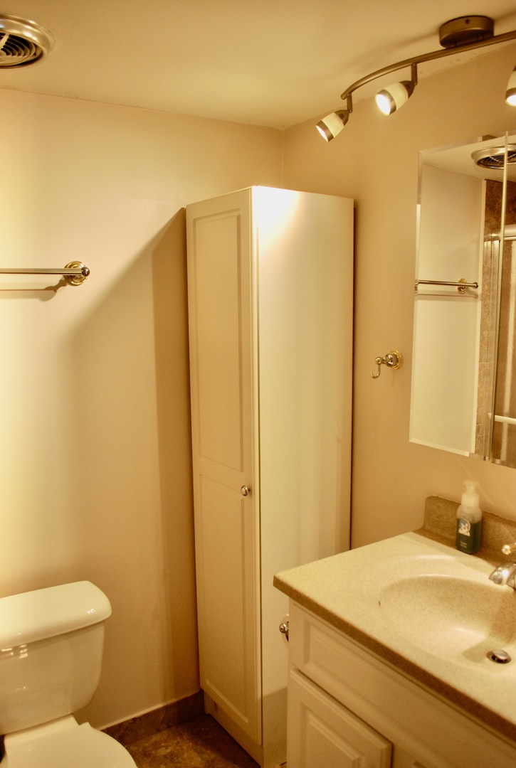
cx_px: 258
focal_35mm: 27
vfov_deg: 67.3
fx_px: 578
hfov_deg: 48.1
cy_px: 384
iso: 400
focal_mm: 18
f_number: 4
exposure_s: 1/60
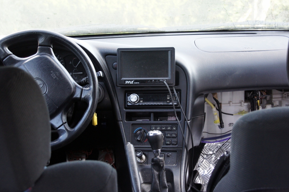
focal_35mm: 67
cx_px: 151
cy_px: 98
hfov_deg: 30.1
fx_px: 537
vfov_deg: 20.3
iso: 640
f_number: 4.5
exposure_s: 1/80
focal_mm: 40
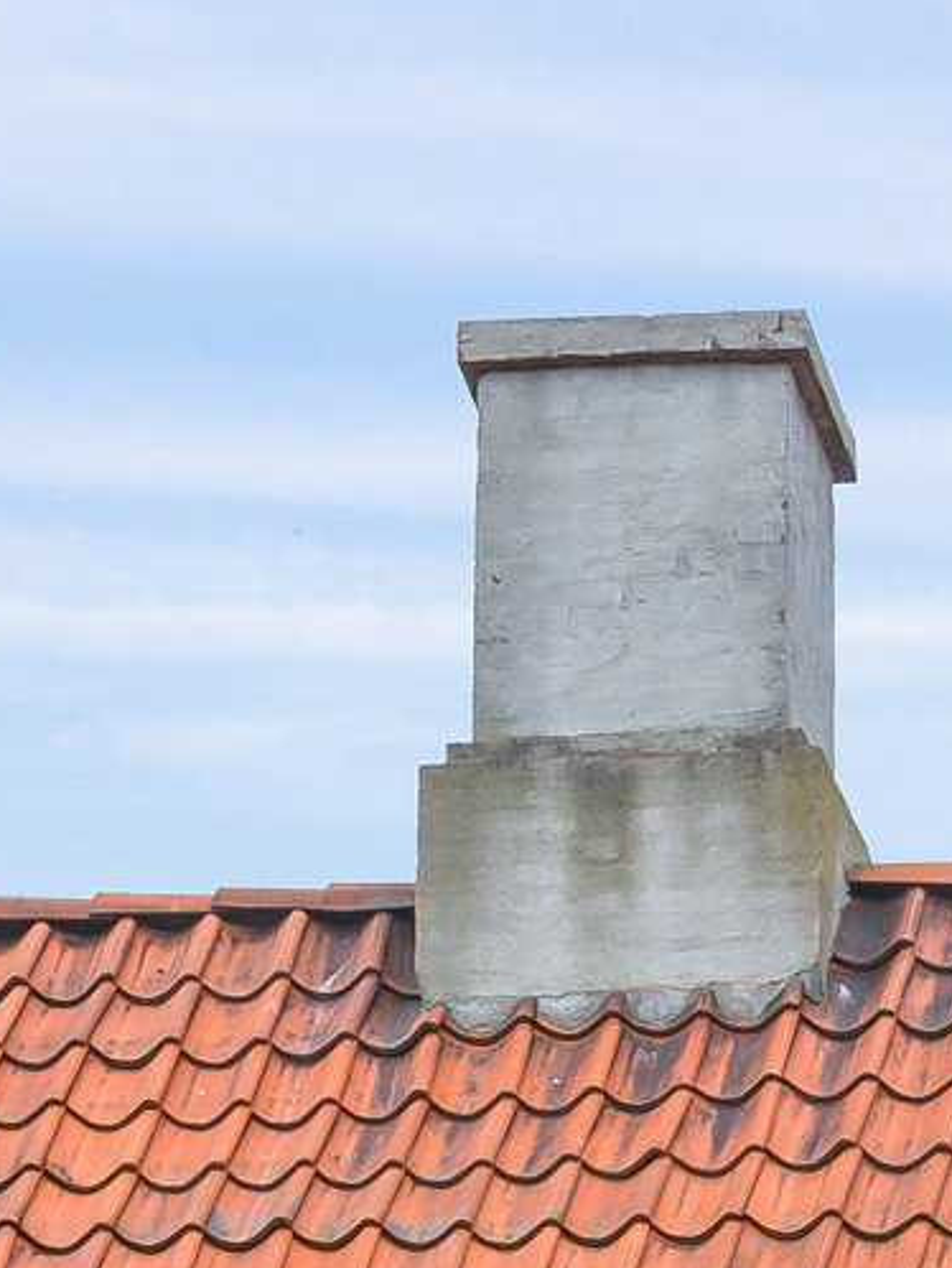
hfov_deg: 4.5
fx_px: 12090
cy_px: 1543
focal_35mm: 330
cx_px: 1627
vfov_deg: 6.0
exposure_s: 1/160
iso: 180
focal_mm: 38
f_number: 13
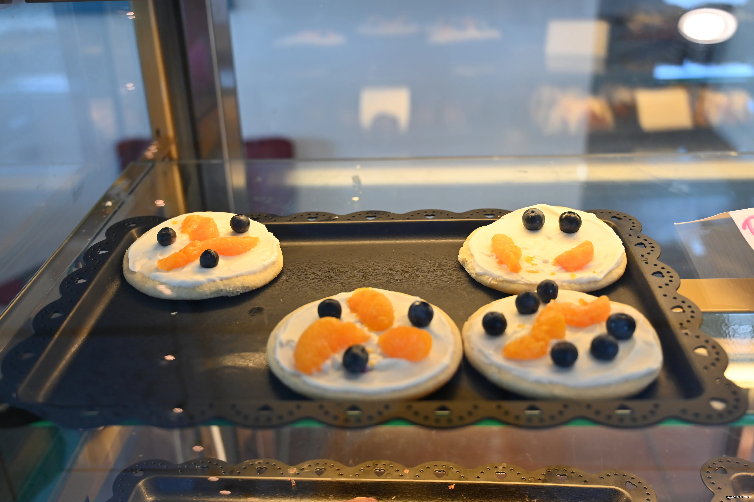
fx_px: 795
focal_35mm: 38
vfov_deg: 35.0
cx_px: 377
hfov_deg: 50.7
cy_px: 251
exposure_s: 1/125
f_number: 4
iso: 500
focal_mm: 38
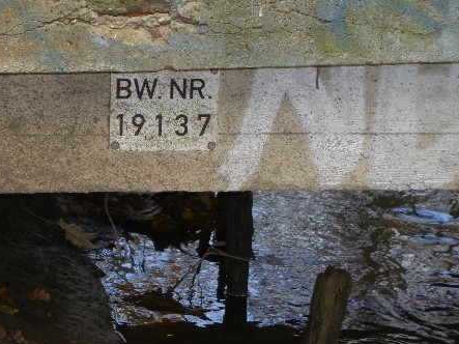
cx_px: 163
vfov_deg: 9.9
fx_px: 1988
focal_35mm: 150
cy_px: 177
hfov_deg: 13.2
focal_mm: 23.7
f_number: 5.1
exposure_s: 1/60
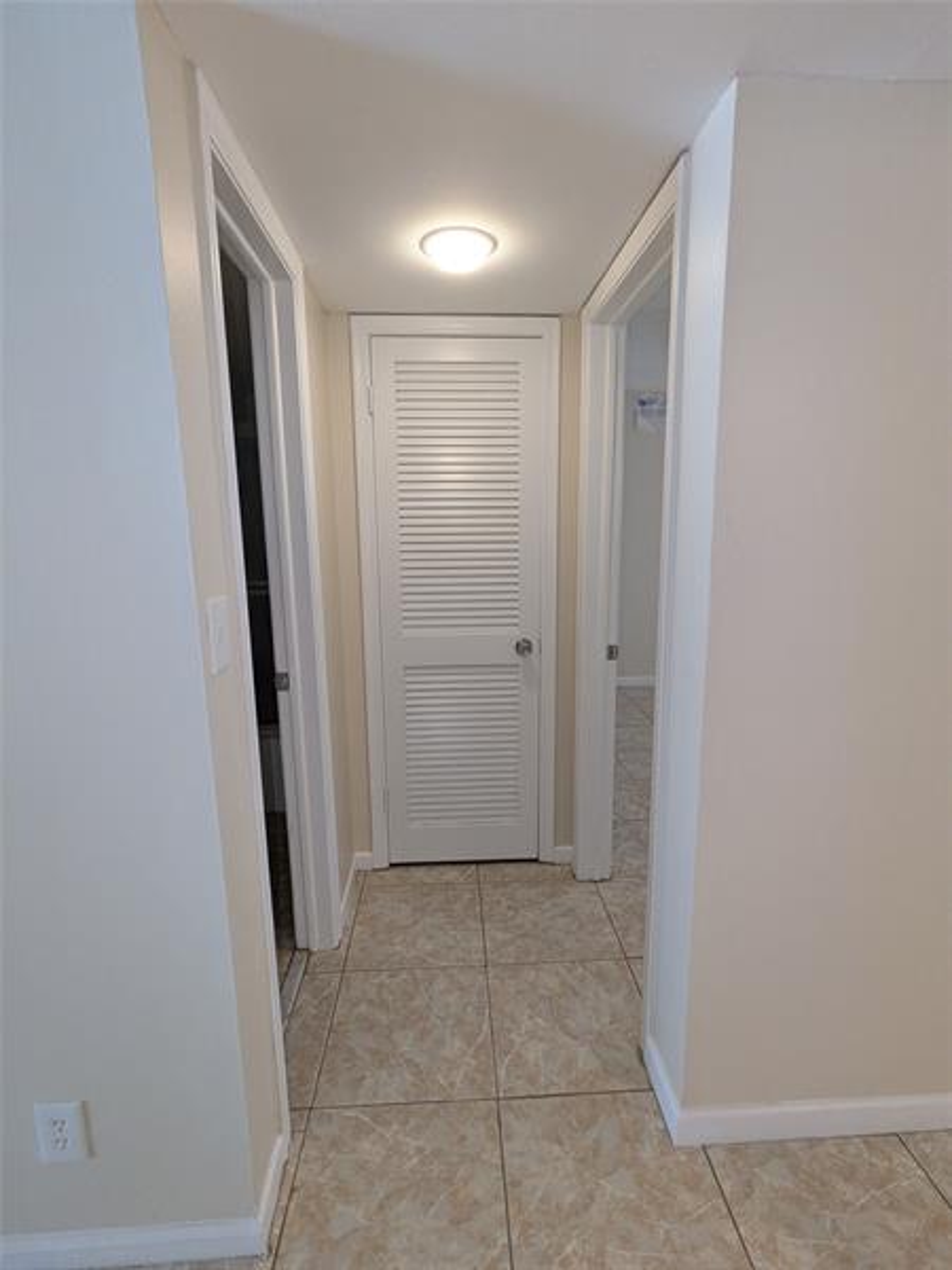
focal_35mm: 16
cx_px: 476
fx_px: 587
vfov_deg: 94.5
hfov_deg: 78.1
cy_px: 635
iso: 893
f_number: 2.2
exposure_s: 1/120
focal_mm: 2.35
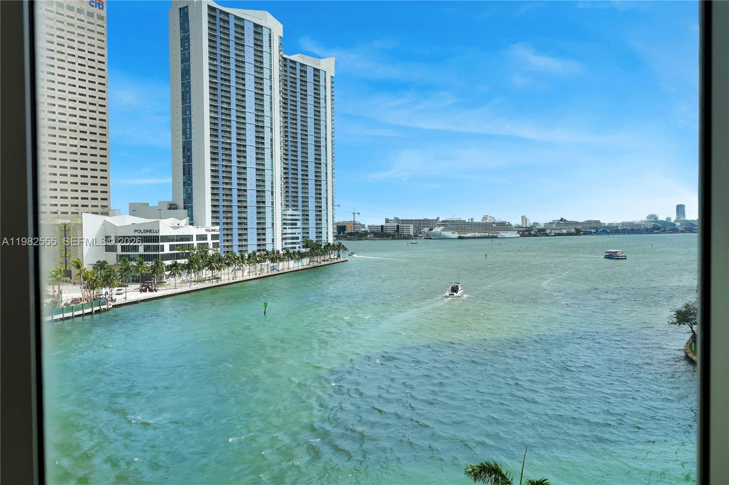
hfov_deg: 61.9
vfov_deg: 43.6
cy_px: 242
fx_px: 607
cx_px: 364
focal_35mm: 30
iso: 320
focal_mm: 20
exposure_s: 1/4000
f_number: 5.6
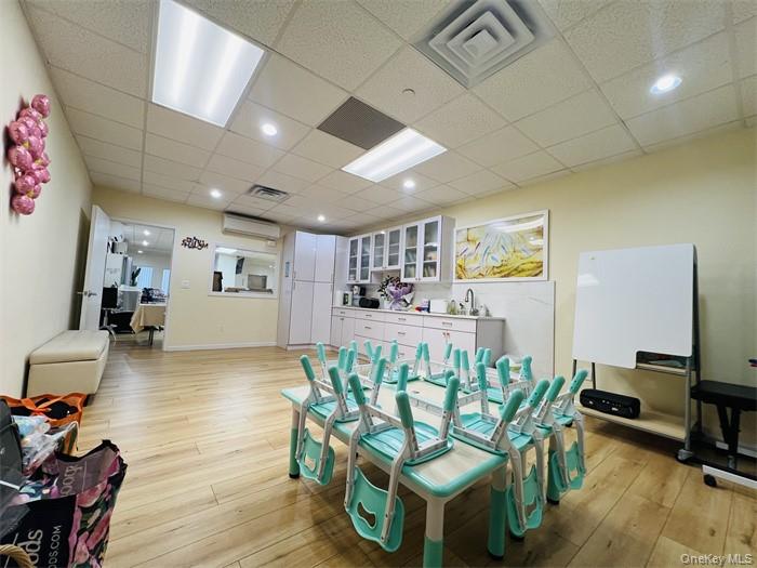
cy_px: 284
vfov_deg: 89.9
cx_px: 378
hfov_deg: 106.2
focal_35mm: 13
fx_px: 284
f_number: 1.8
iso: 125
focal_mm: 1.57
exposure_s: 1/120
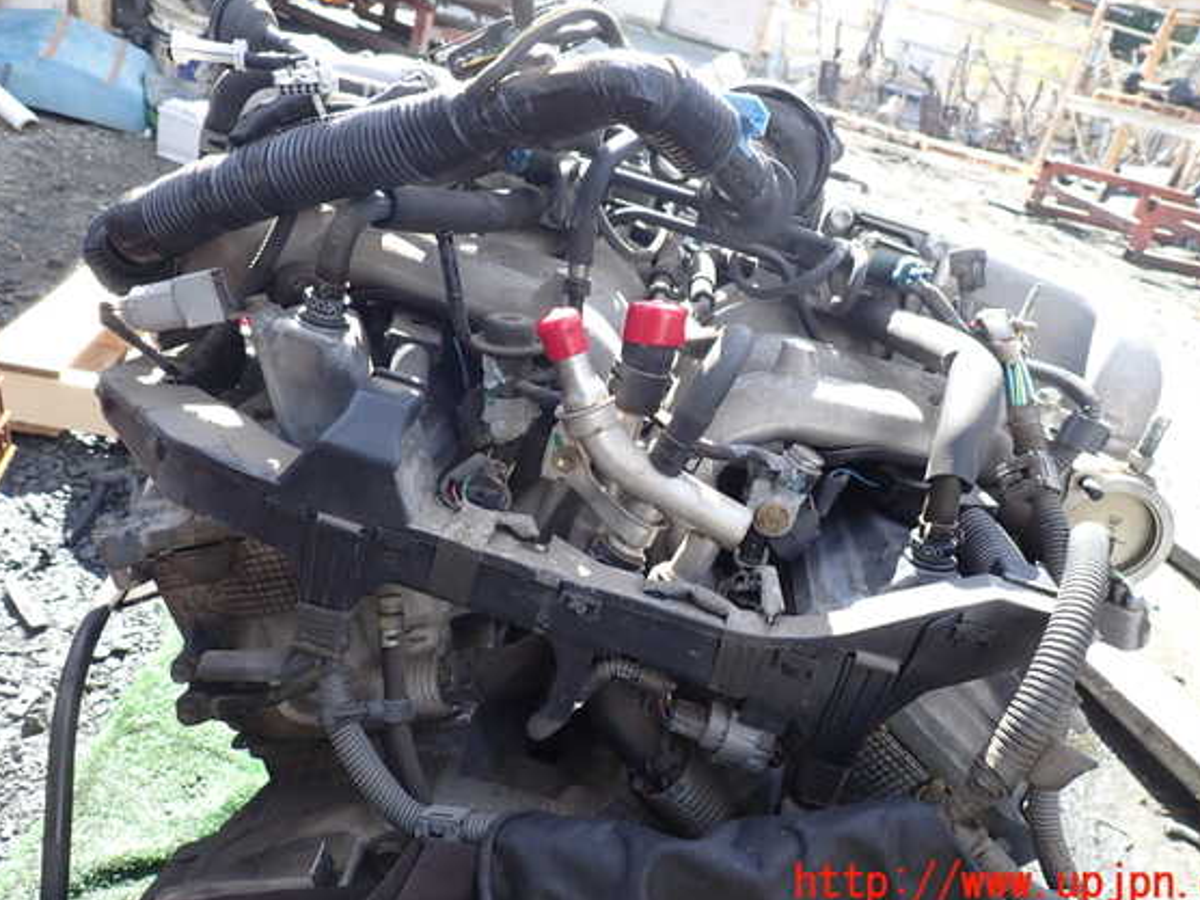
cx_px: 635
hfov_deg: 65.3
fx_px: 936
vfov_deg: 51.3
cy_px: 425
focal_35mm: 27
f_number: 2.8
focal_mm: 4.5
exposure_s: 1/160
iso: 100
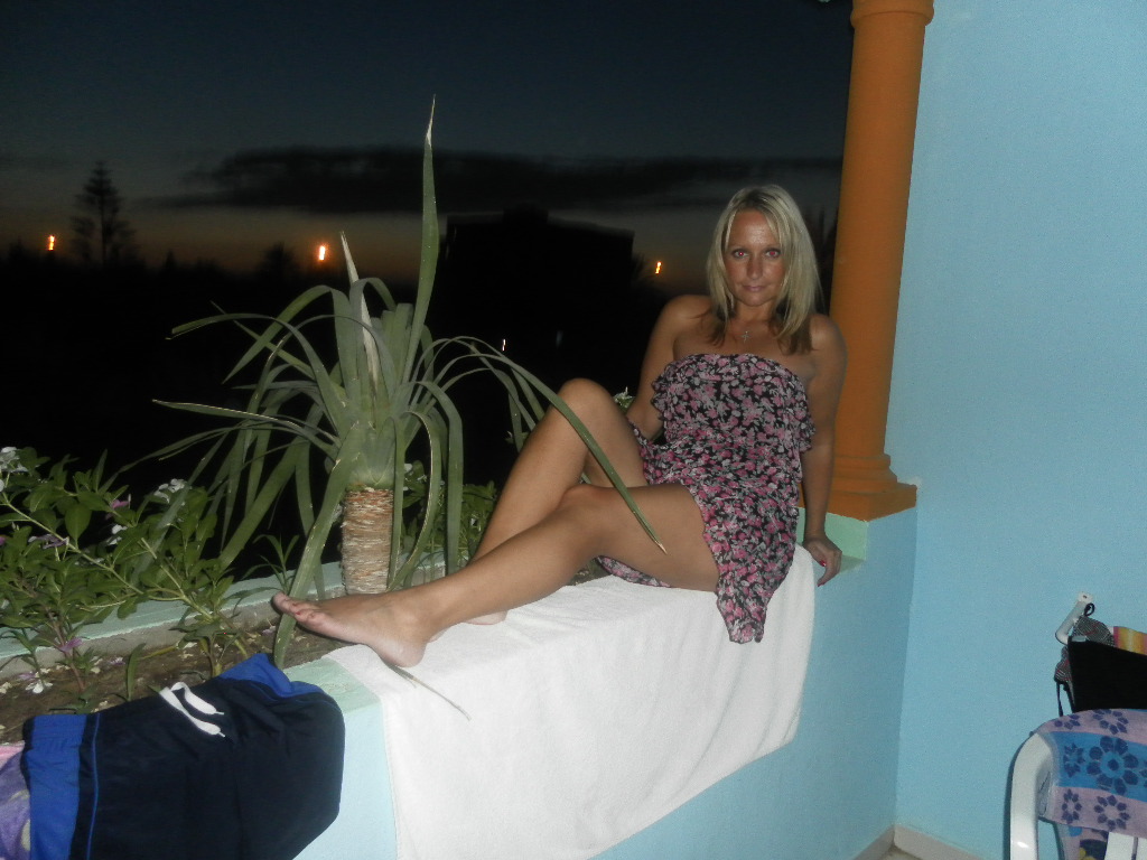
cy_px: 430
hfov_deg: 63.4
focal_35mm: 28
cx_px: 574
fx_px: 928
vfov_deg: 49.7
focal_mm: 4.9
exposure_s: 1/30
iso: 200
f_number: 3.2
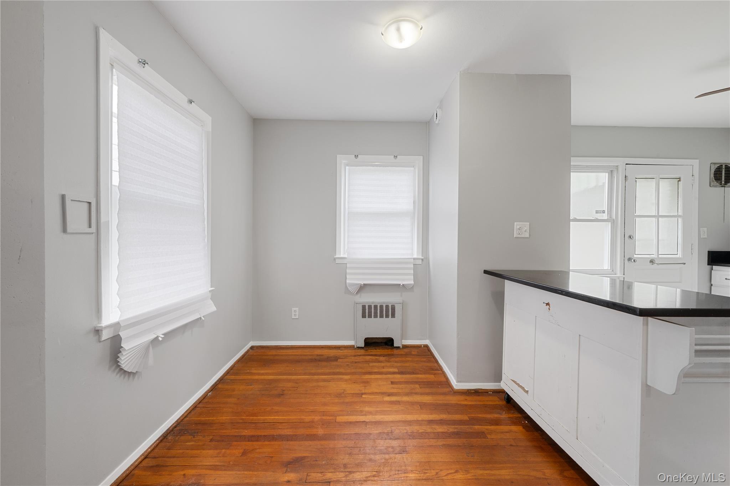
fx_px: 284
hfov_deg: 104.3
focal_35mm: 14
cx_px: 365
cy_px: 243
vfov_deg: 81.1
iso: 400
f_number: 14
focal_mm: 14
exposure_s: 1/2
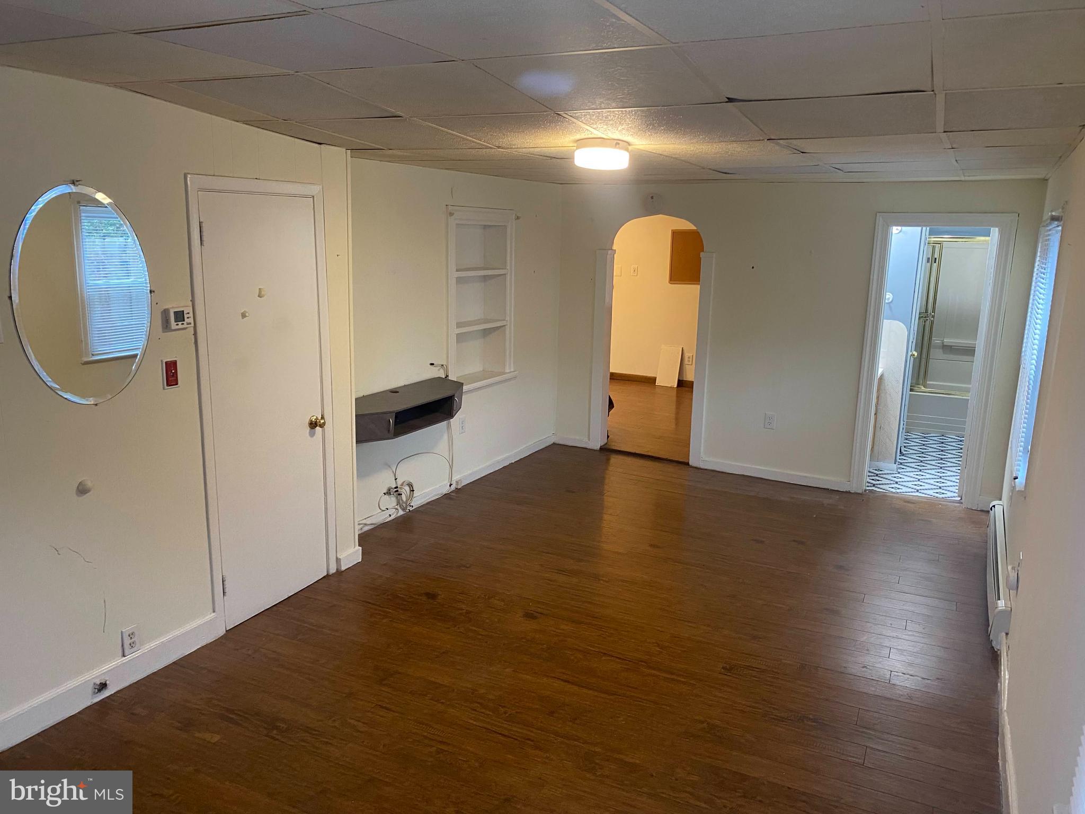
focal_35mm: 26
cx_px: 542
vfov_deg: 53.1
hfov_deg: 67.3
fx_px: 815
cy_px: 407
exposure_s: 1/60
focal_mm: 4.25
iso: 320
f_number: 1.8
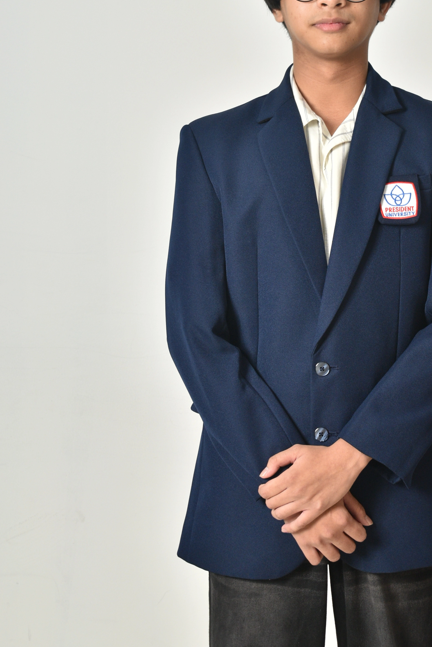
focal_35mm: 95
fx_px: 1709
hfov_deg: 14.3
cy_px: 205
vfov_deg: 21.4
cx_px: 338
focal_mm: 40
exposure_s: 1/160
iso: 400
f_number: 5
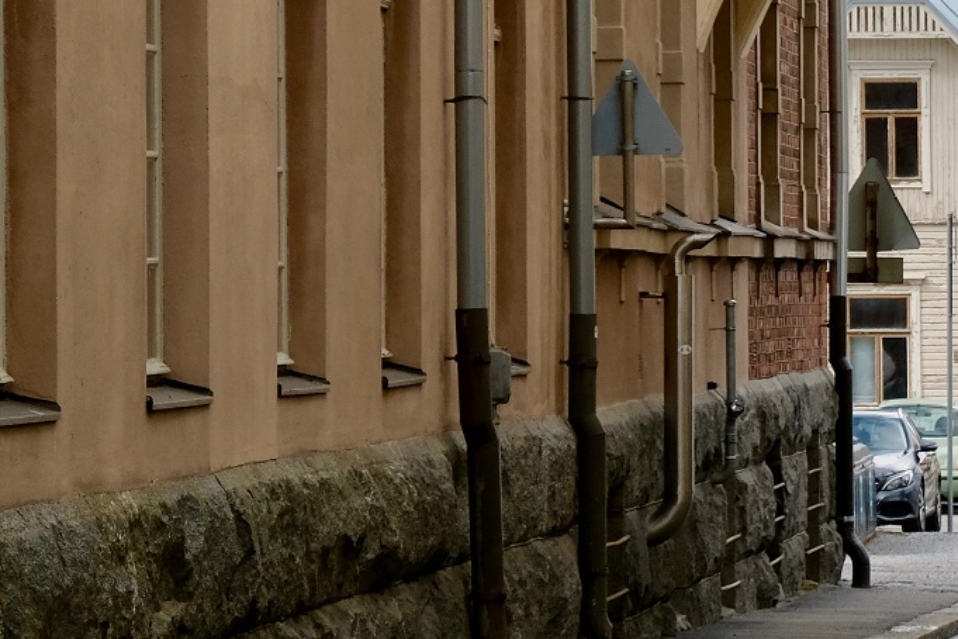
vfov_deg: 6.3
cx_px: 1331
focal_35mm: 219
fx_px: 5827
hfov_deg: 9.2
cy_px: 128
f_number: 6.4
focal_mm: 46.3
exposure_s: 1/1100
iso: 640
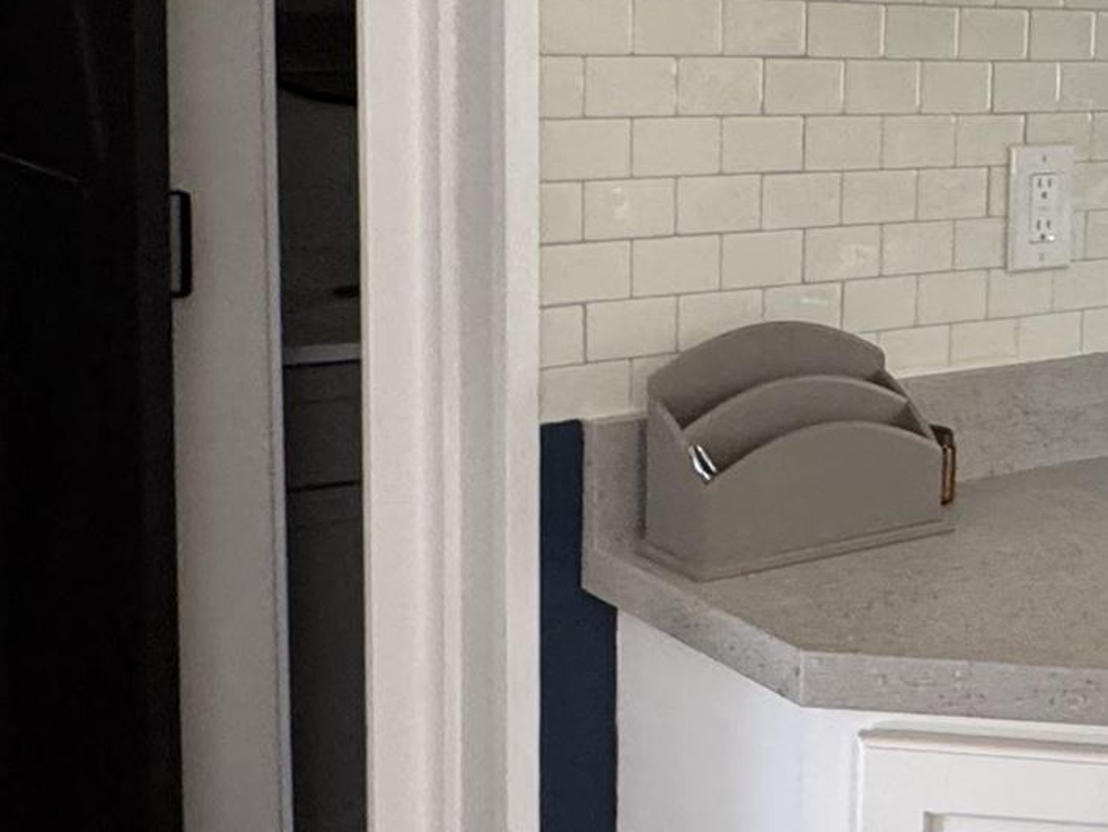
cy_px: 266
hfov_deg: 30.1
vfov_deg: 23.9
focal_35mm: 61
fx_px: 1953
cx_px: 1026
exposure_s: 1/60
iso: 320
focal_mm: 2.22
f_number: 2.2
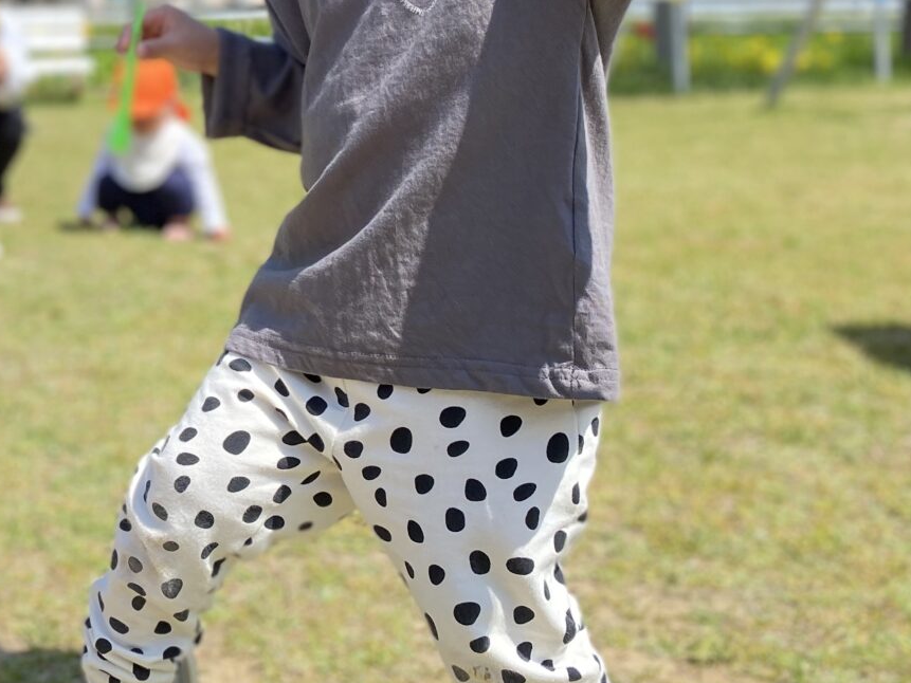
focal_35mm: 58
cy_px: -2
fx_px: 1527
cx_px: -97
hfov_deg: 29.8
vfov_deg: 24.1
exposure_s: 1/1245
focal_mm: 4.25
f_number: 1.8
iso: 32
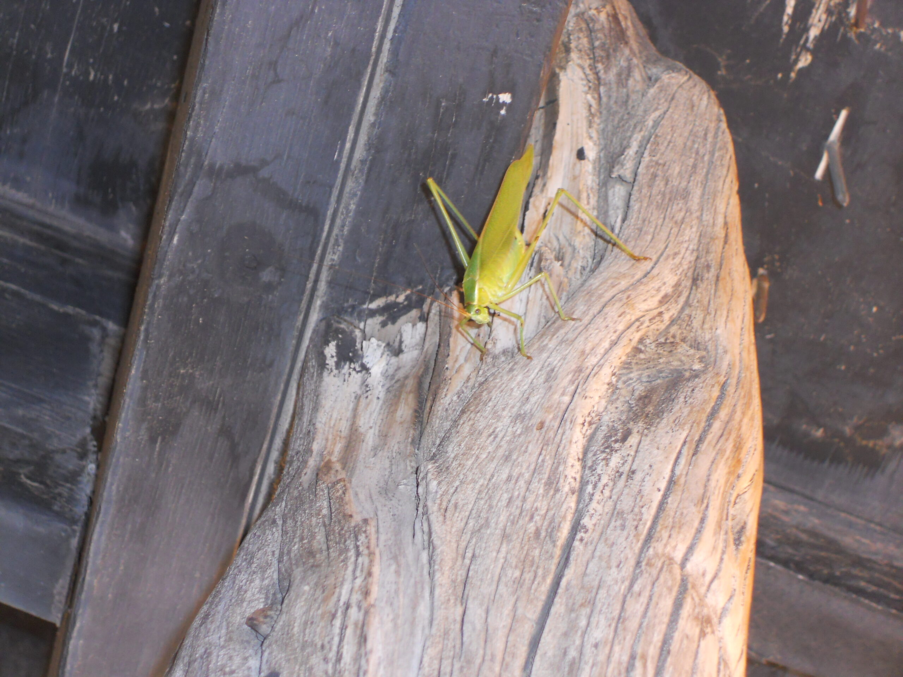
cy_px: 338
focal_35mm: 108
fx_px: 2817
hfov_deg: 18.2
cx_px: 452
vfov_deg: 13.7
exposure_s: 1/60
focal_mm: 19.6
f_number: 5.9
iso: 200
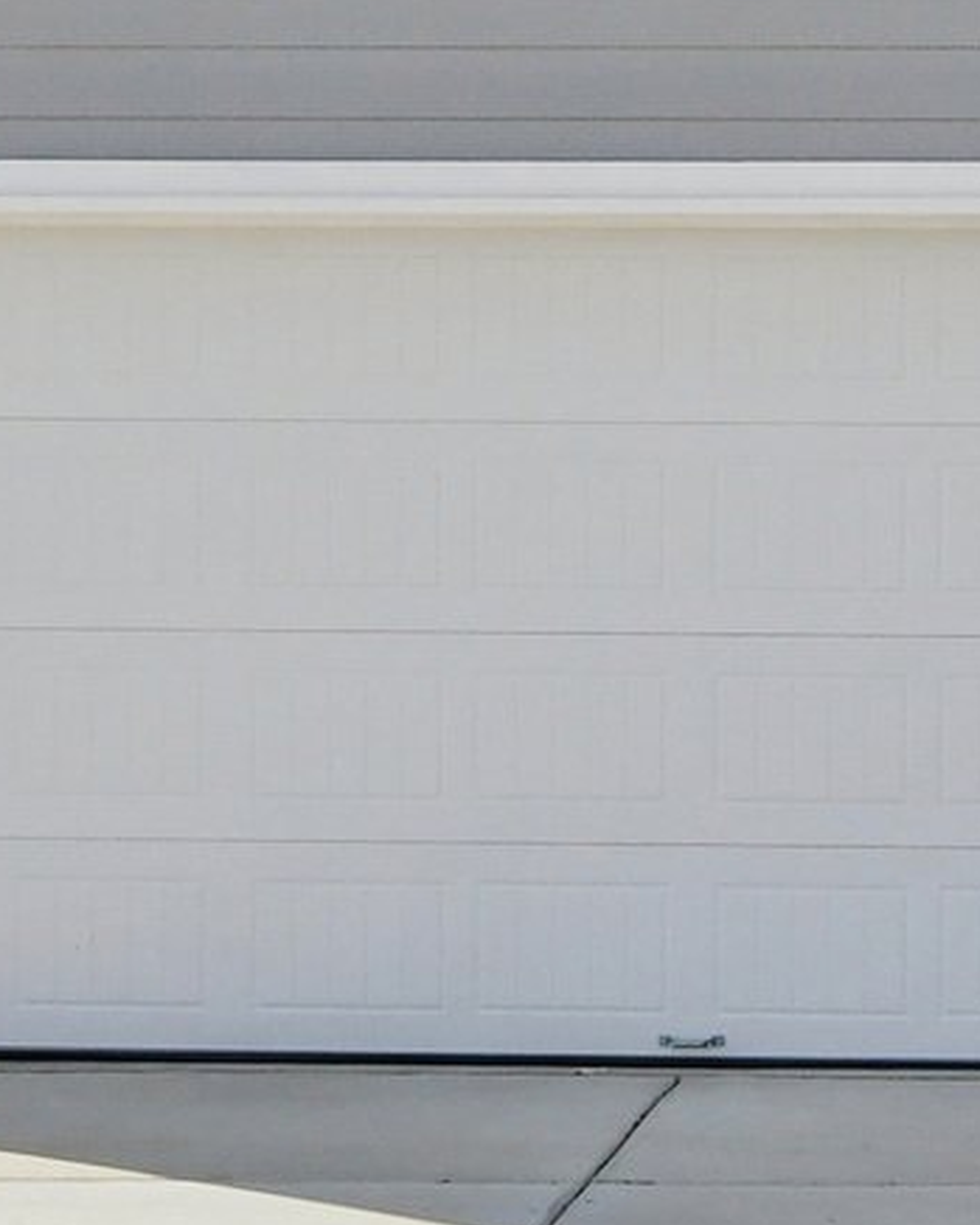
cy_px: -257
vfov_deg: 15.5
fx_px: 4313
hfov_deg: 12.4
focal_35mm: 119
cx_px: 1446
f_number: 8
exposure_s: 1/2500
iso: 400
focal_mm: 18
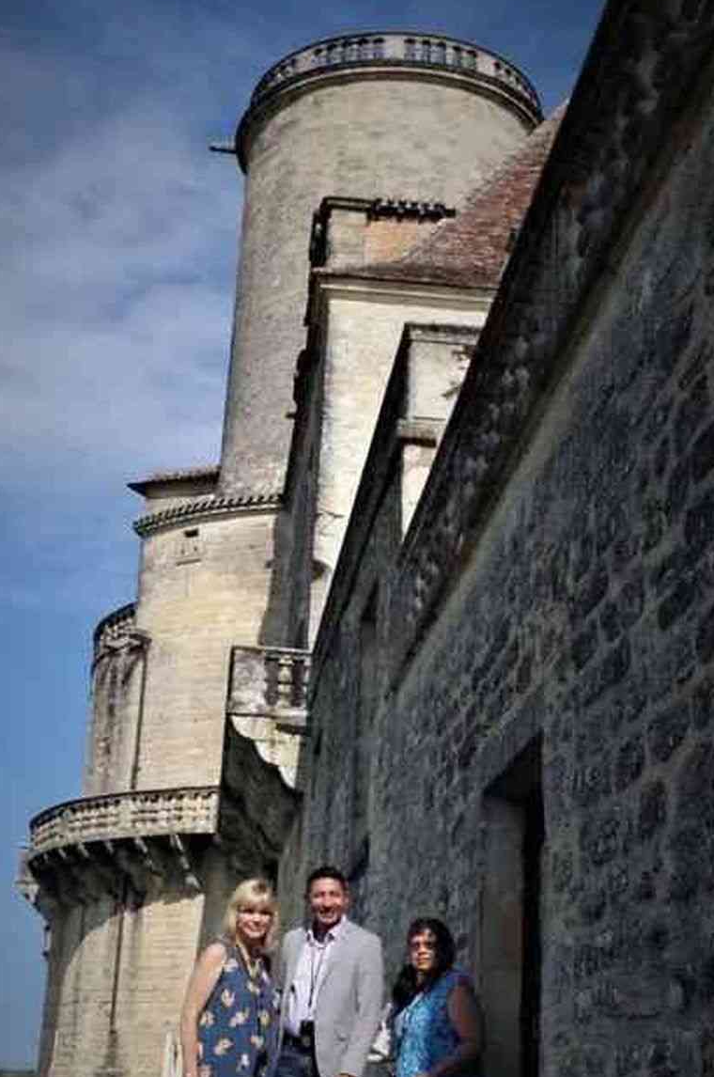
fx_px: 1194
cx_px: 290
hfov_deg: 33.2
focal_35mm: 40
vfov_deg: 48.4
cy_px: 620
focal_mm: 21.25
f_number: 13
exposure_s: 1/4000
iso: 3200
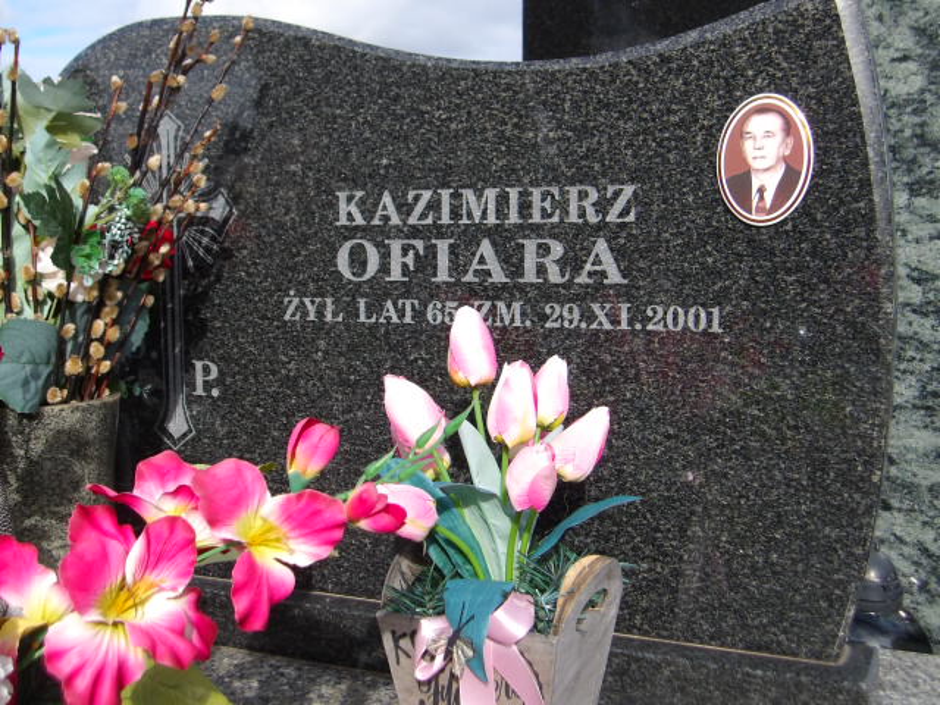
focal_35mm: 42
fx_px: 1141
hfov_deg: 44.8
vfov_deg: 34.3
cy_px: 352
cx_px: 470
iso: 100
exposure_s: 1/676
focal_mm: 7.6
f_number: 3.7
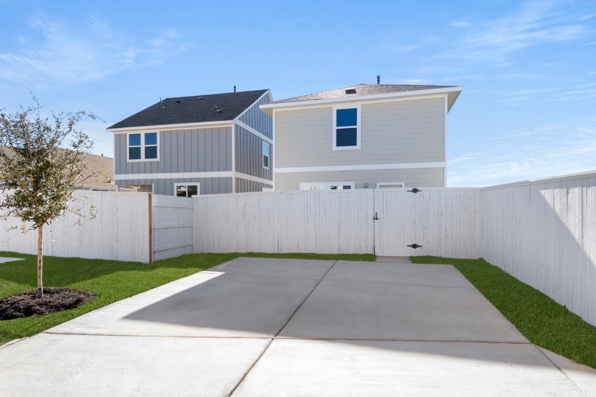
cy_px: 198
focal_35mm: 36
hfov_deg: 53.2
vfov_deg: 36.8
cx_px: 298
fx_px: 596
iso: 400
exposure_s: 1/640
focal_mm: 24
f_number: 8
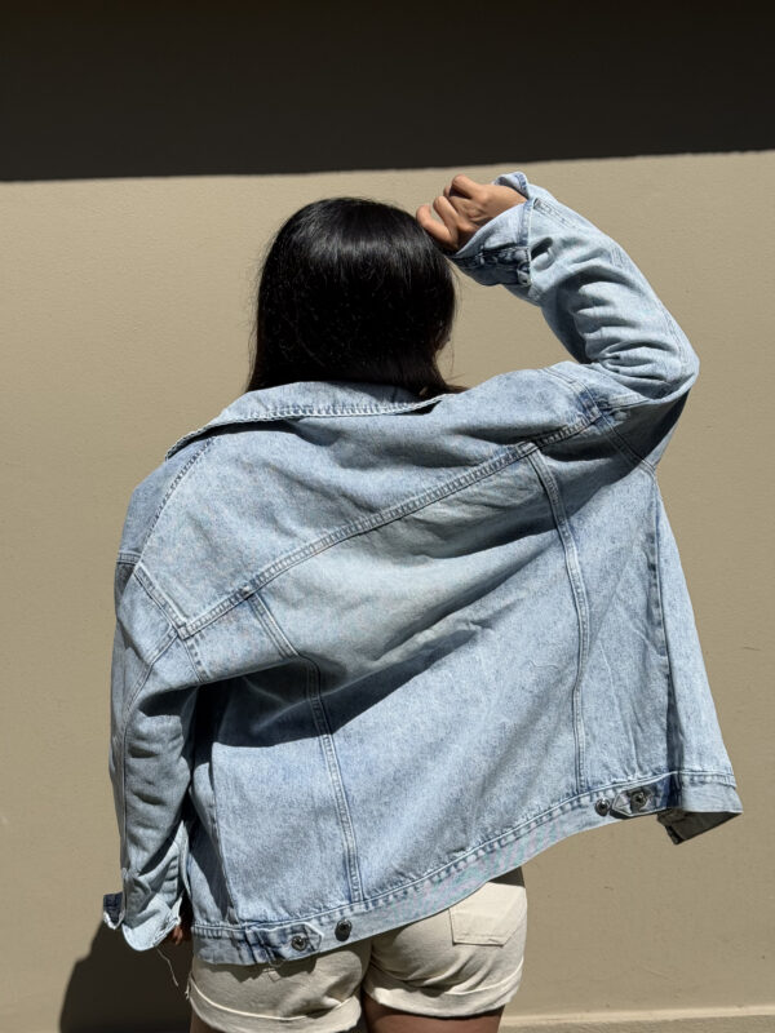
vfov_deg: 39.7
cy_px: 516
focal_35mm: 48
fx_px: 1433
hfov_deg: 30.3
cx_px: 388
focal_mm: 6.76
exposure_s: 1/8772
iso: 64
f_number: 1.78
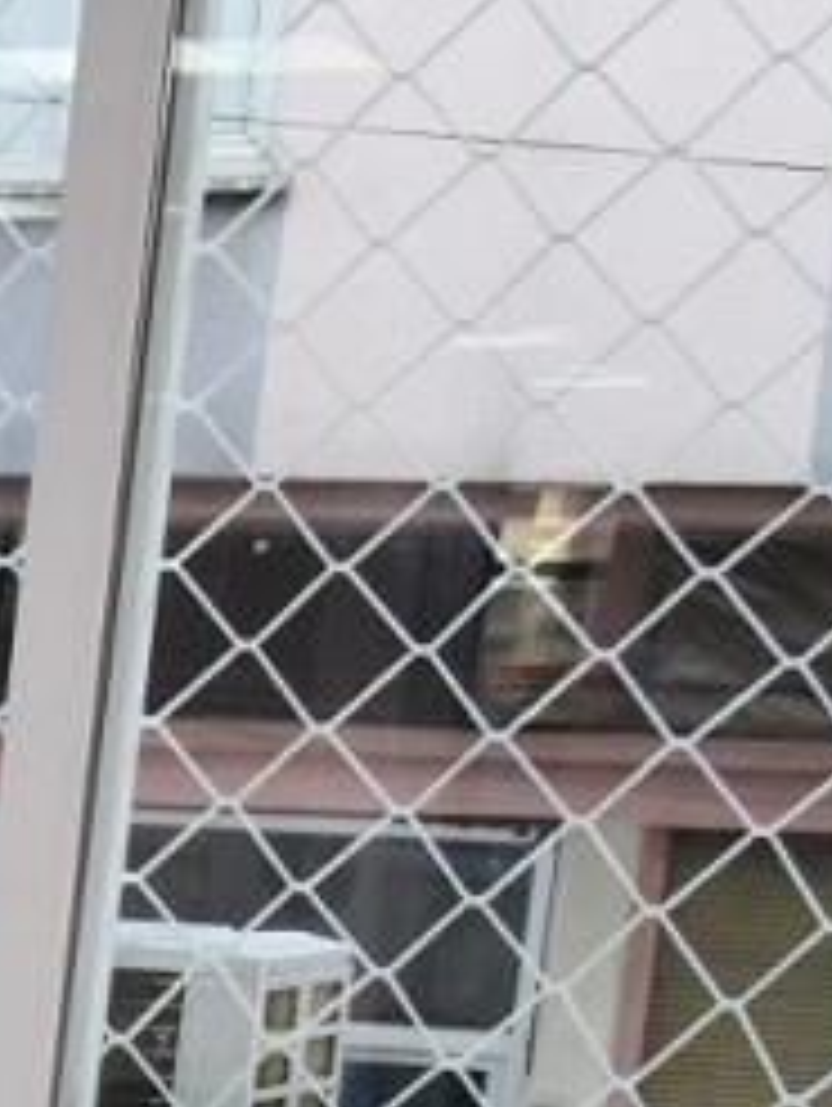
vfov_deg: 12.4
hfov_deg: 7.3
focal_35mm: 150
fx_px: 4799
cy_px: 1712
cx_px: -2487
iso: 1250
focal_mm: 24
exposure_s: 1/320
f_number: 6.3
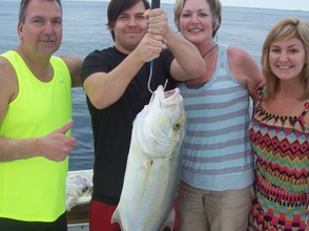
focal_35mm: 49
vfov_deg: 29.6
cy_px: 130
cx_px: 157
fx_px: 437
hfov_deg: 38.9
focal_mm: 6
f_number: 2.7
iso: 80
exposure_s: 1/72.6
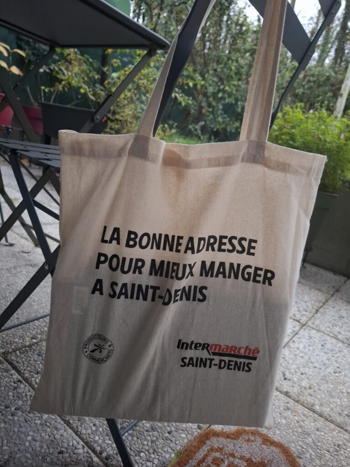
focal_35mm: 23
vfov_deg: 73.9
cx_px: 175
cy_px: 234
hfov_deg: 58.9
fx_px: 310
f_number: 1.8
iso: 500
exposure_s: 1/25
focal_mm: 5.54
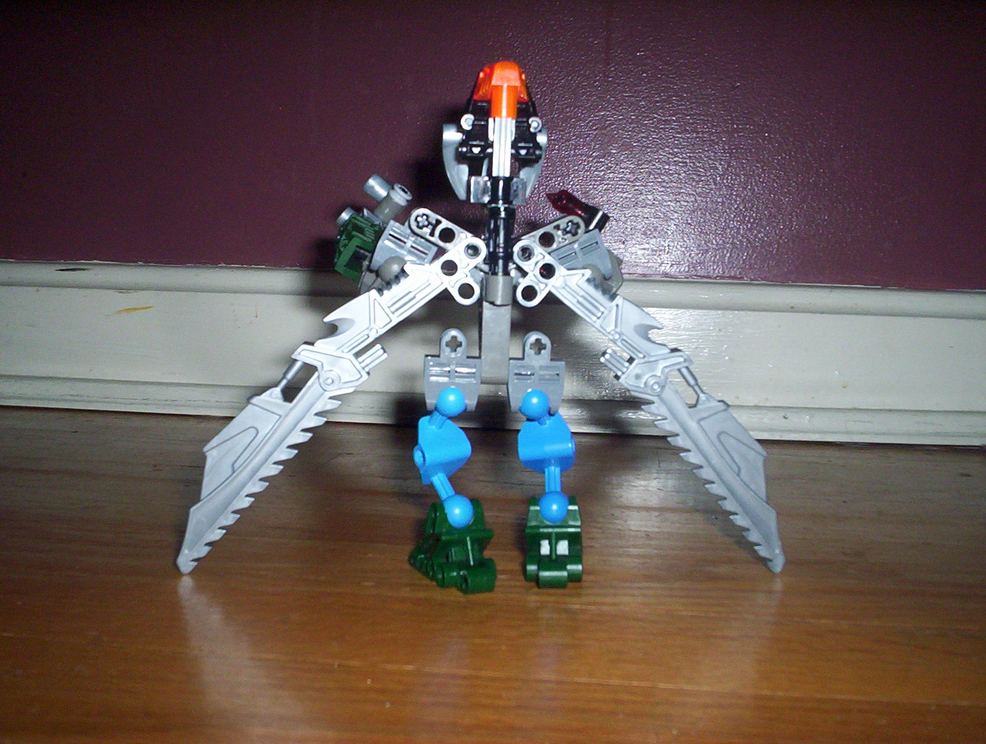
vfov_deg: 37.9
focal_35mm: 38
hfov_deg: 48.9
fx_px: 1085
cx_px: 493
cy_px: 372
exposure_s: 1/60
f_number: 4.5
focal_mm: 4.99
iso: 140
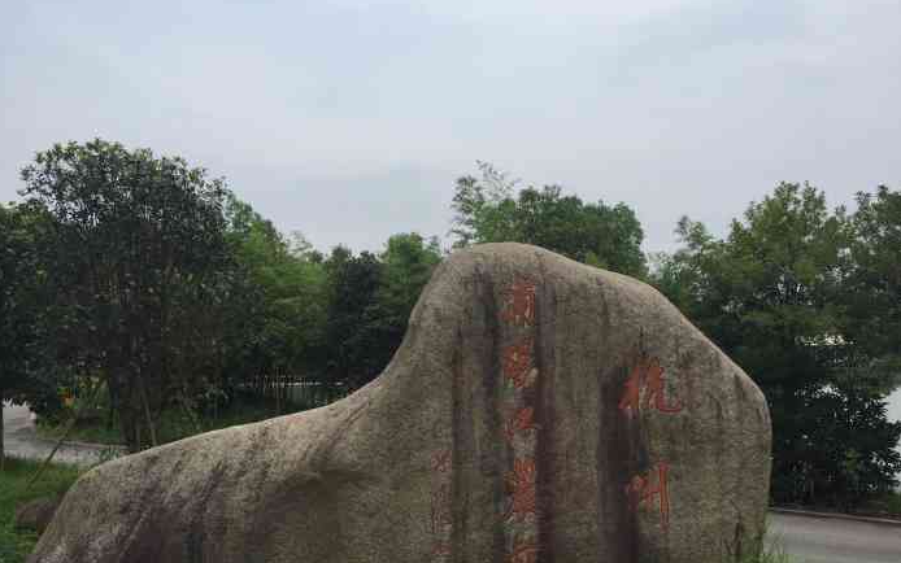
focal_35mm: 31
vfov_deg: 40.5
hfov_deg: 61.2
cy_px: 334
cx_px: 449
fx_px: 761
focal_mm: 4.15
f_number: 2.2
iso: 32
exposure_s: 1/2825
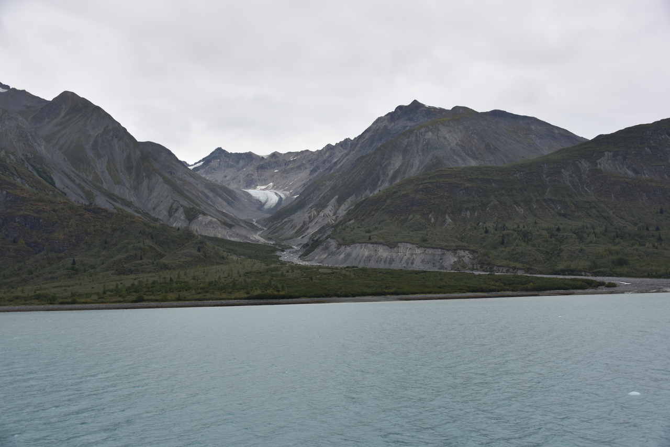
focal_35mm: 40
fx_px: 745
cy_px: 224
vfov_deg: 33.4
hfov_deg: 48.4
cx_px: 335
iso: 100
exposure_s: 1/160
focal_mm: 40
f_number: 6.3
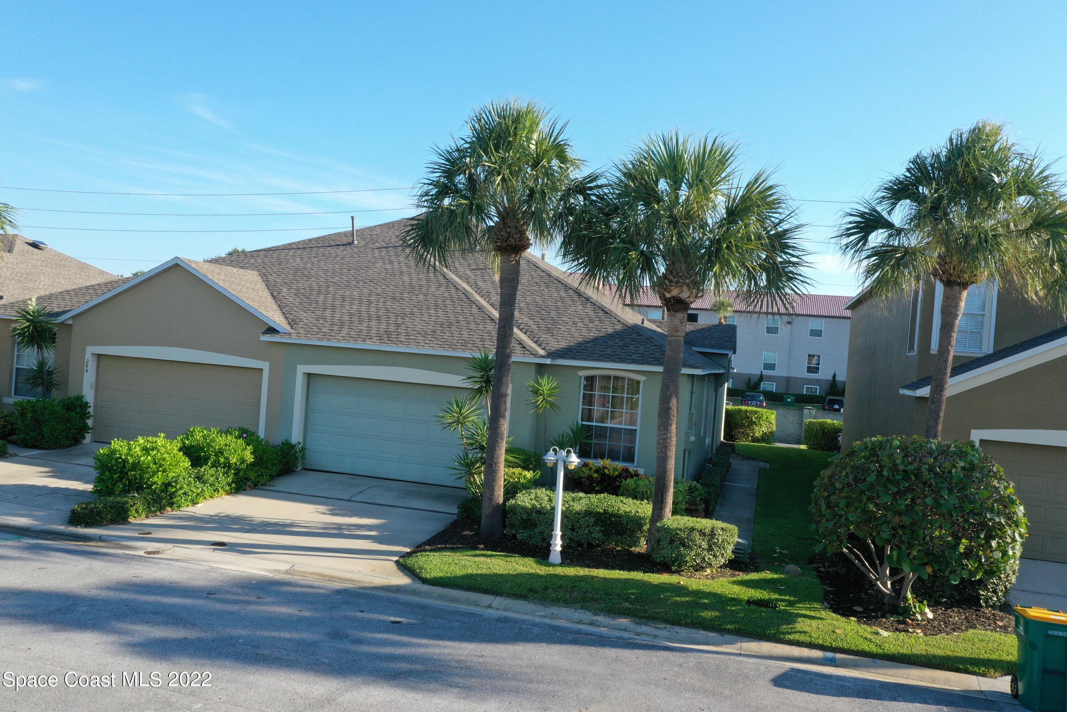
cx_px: 534
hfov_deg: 65.5
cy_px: 356
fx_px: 830
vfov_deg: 46.4
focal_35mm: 28
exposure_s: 1/200
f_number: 8
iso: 200
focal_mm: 10.26
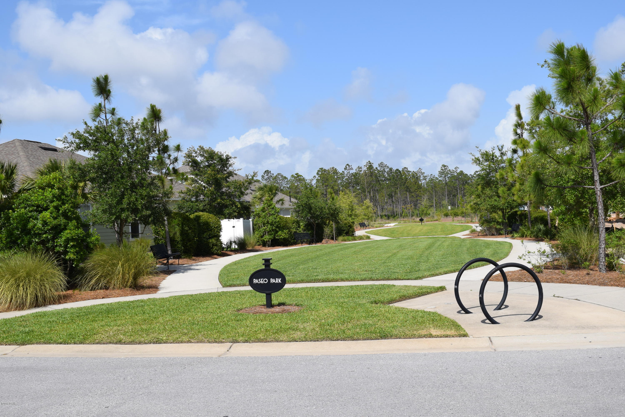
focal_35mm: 38
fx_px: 651
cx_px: 312
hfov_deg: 51.3
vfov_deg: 35.5
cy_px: 208
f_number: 10
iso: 200
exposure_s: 1/400
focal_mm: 25
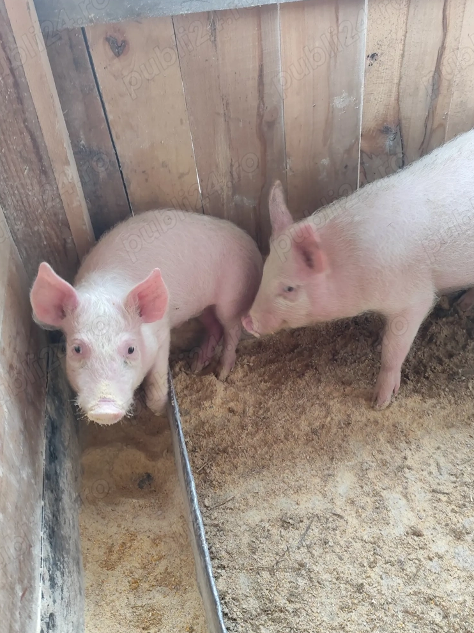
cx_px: 264
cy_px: 402
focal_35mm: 31
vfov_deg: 57.5
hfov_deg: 45.3
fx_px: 566
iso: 800
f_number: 1.65
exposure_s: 1/50
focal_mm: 6.19
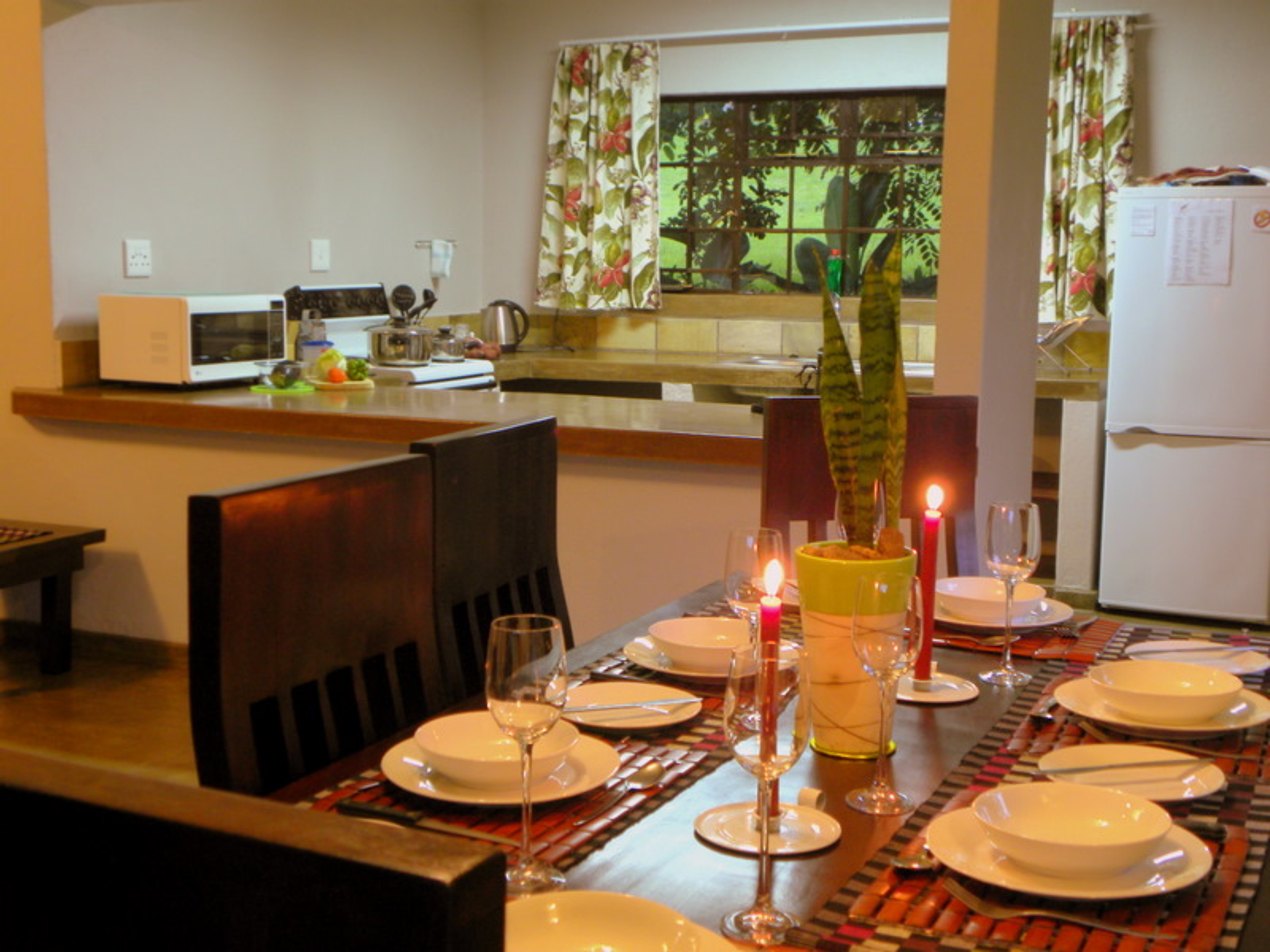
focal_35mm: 46
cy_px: 476
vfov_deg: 31.5
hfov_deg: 41.2
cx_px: 635
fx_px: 1688
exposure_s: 1/2.8
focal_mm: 8.2
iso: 64
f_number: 3.2
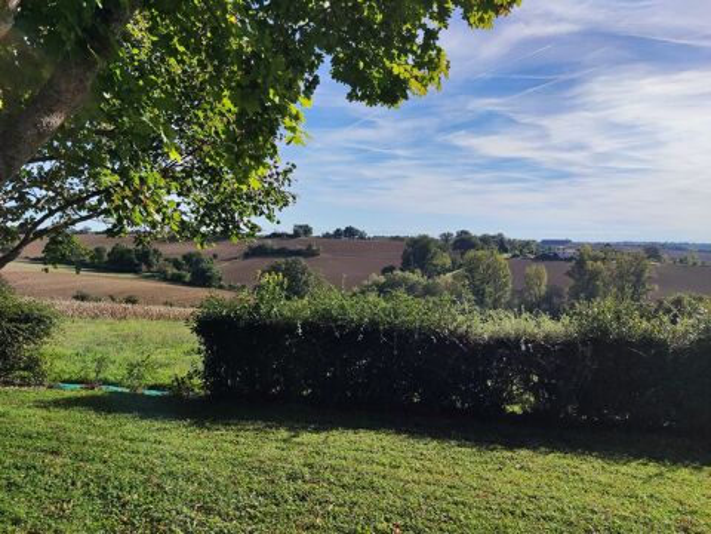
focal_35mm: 25
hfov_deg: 69.4
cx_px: 356
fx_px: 513
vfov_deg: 54.9
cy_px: 267
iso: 50
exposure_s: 1/3316
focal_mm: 4.71
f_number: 1.79
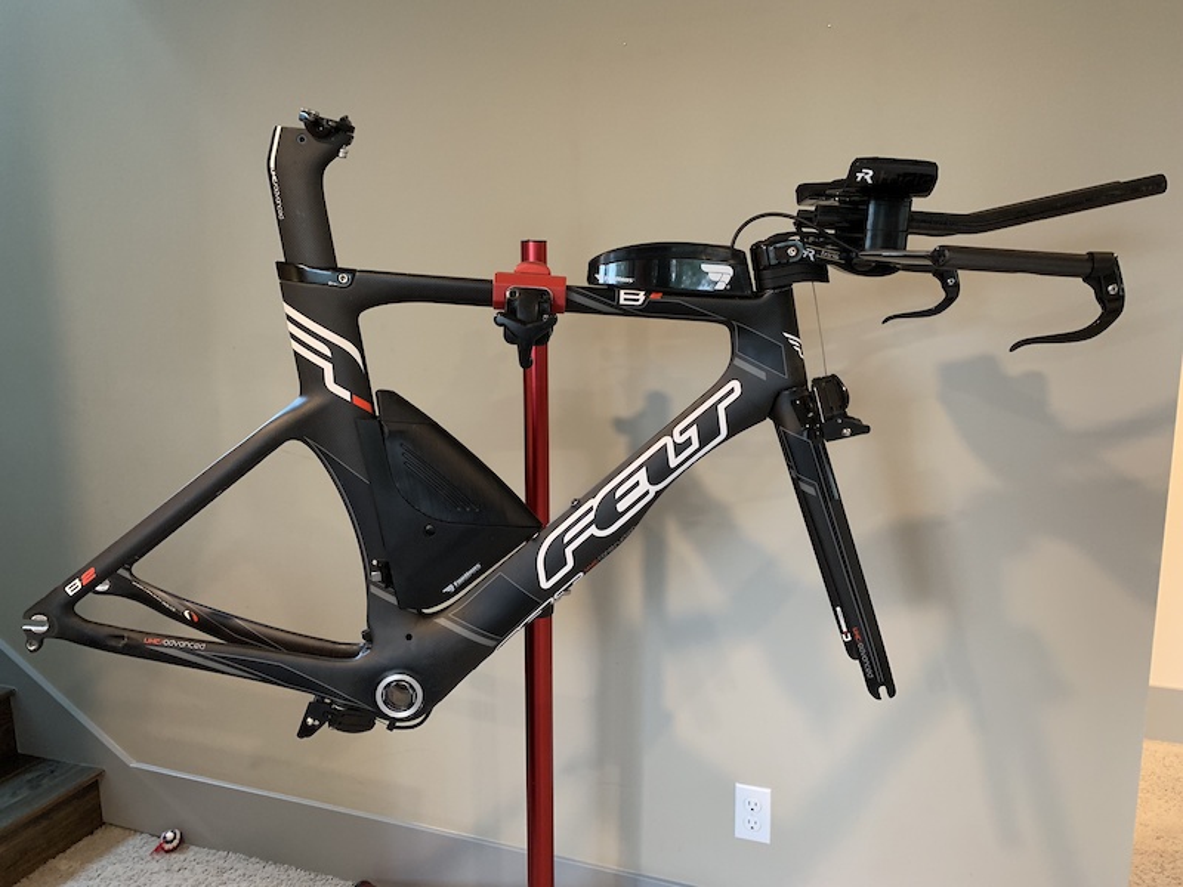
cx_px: 592
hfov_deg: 67.3
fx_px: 889
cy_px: 444
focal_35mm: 26
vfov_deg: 53.1
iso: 320
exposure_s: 1/40
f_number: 1.8
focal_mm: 4.25
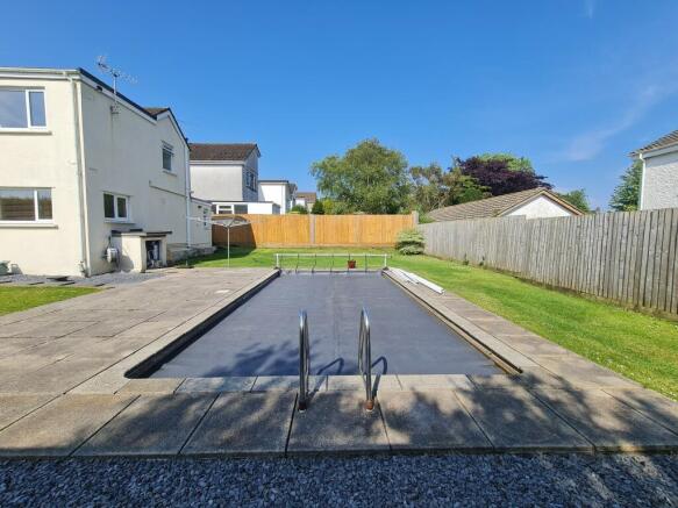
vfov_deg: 89.9
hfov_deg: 106.2
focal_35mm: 13
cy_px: 254
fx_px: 255
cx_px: 339
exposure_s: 1/1748
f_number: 2.2
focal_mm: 2.2
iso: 64
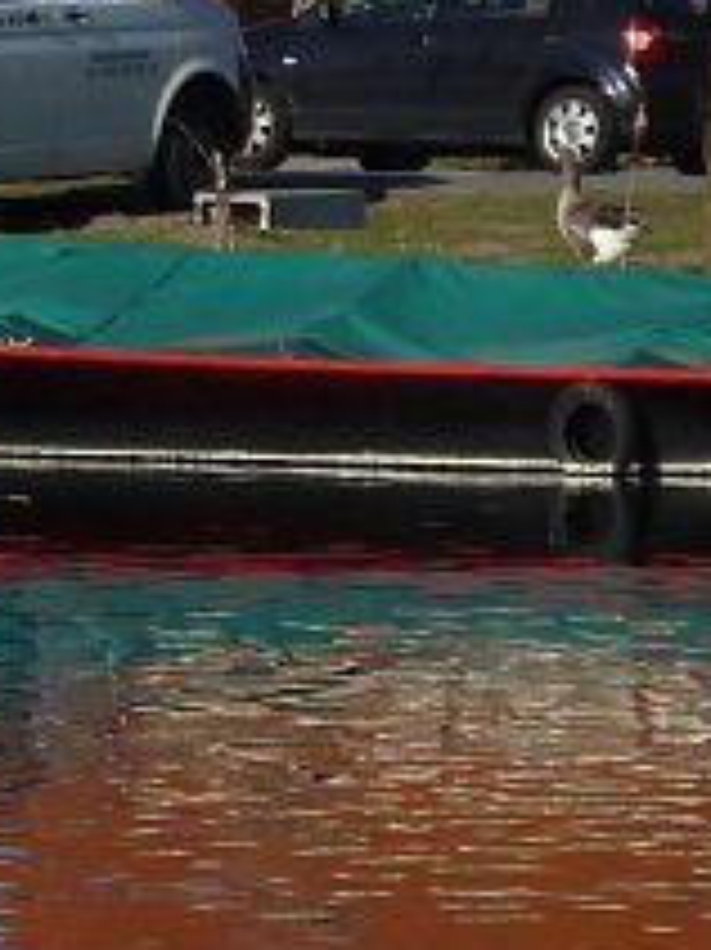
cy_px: -261
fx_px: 12775
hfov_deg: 3.2
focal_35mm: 466
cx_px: -392
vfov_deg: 4.2
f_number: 5
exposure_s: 1/500
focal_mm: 15.8
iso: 80
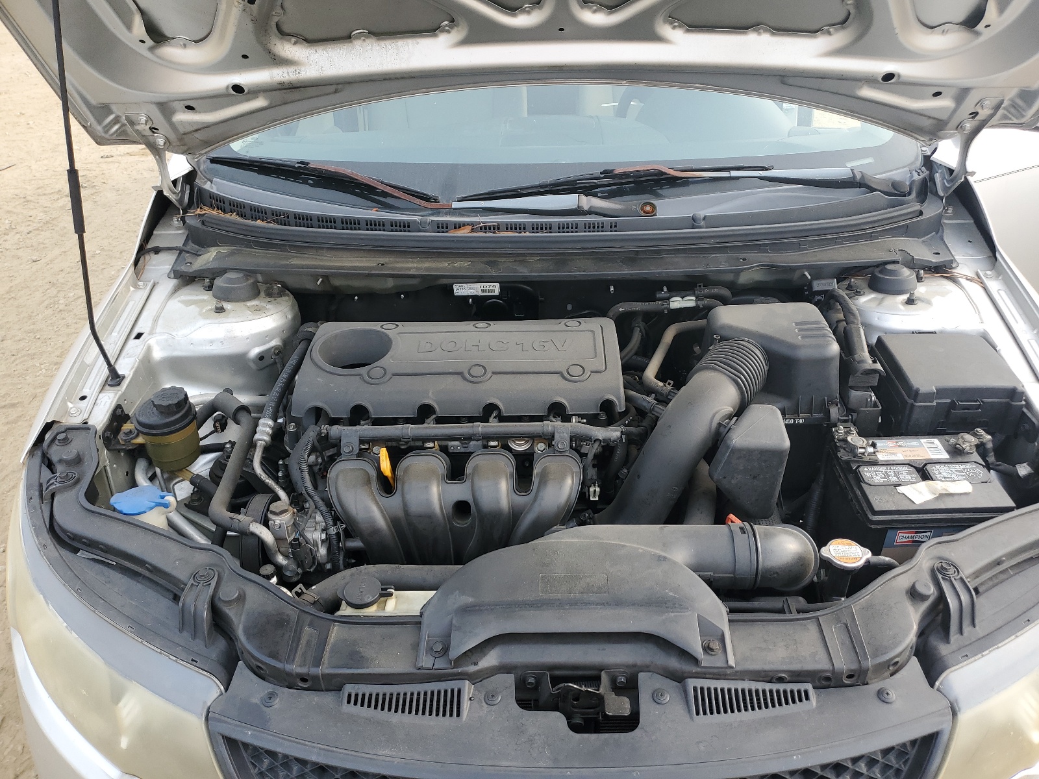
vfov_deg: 53.1
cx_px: 520
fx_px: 780
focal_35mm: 26
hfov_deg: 67.3
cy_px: 390
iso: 50
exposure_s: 1/385
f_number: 1.5
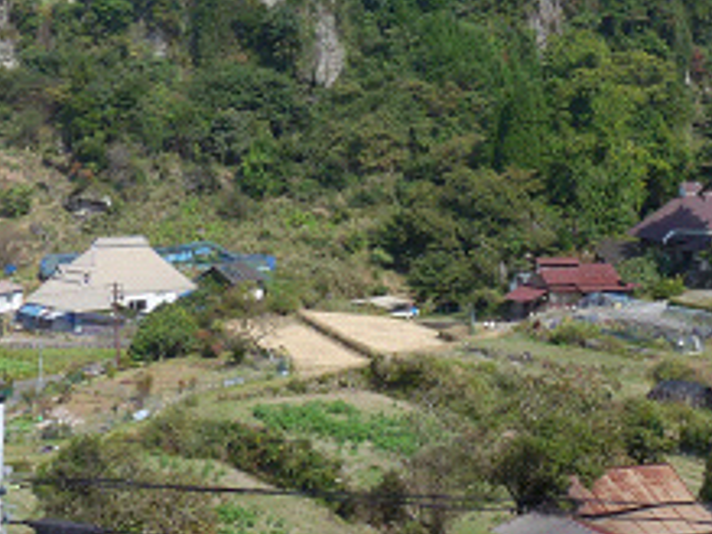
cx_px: 421
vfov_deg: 18.0
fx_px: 1645
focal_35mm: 80
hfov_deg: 24.4
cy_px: 11
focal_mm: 5.4
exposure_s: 1/320
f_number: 5.6
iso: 100
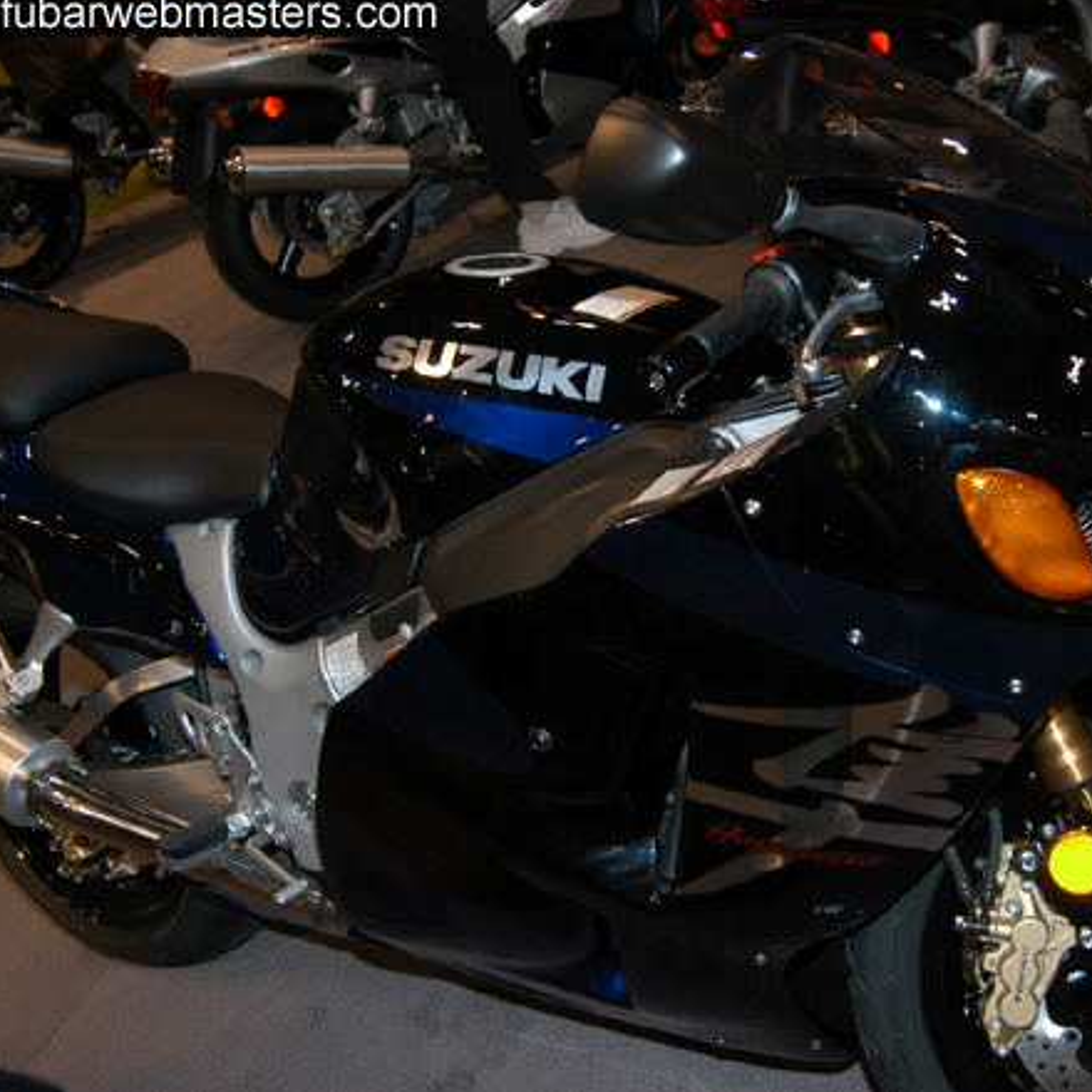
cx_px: 632
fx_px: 1677
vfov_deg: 36.1
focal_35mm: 47
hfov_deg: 36.0
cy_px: 536
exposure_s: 1/60
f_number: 5
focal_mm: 24
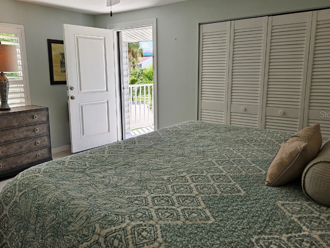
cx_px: 156
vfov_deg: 49.7
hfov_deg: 63.4
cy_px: 114
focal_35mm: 28
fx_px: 267
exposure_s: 1/165
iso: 25
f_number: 1.8
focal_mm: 5.4
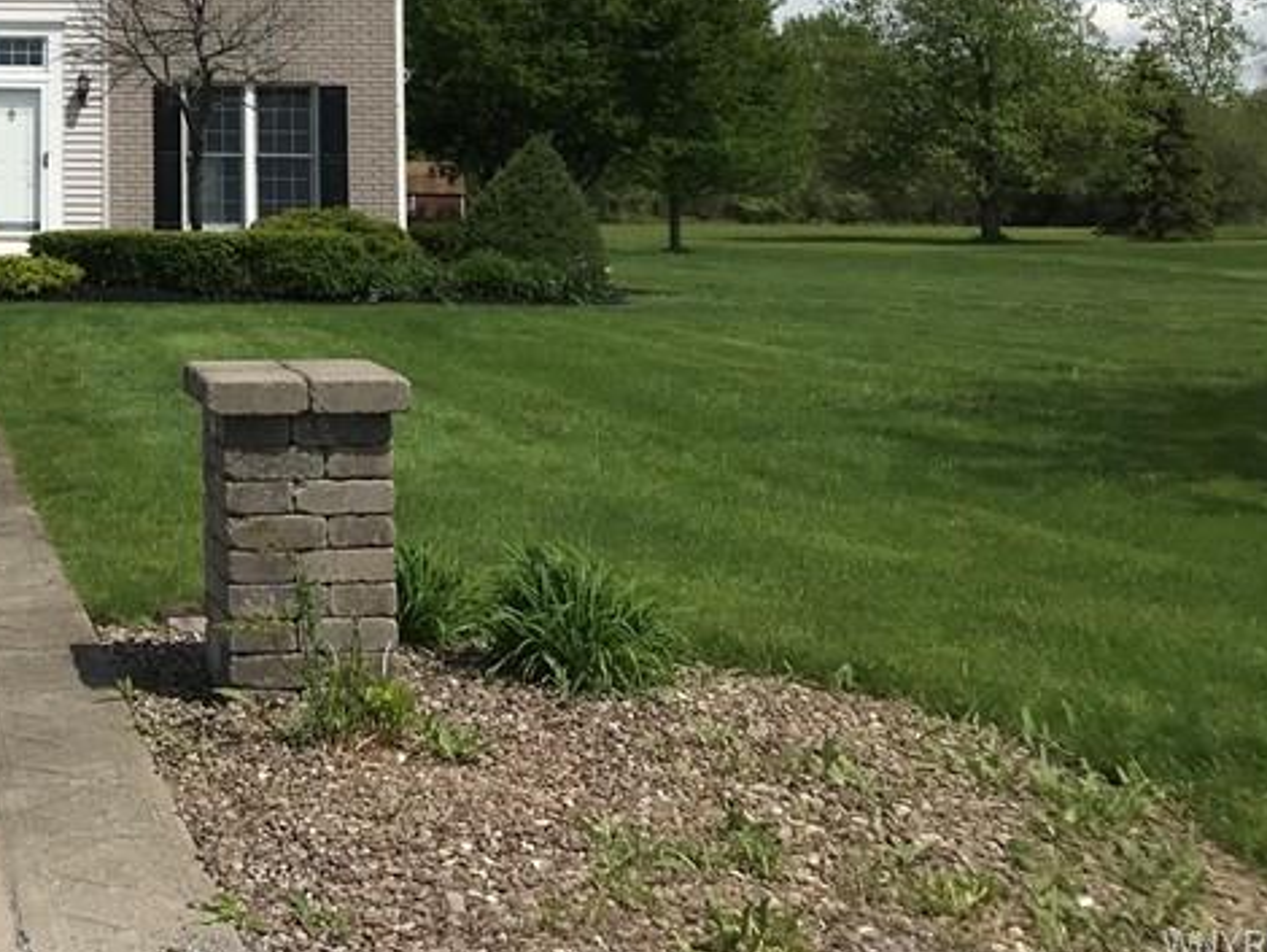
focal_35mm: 61
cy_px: -65
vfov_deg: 22.8
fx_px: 2234
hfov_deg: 29.3
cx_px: -38
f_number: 1.8
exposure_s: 1/4167
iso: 20
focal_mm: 3.99
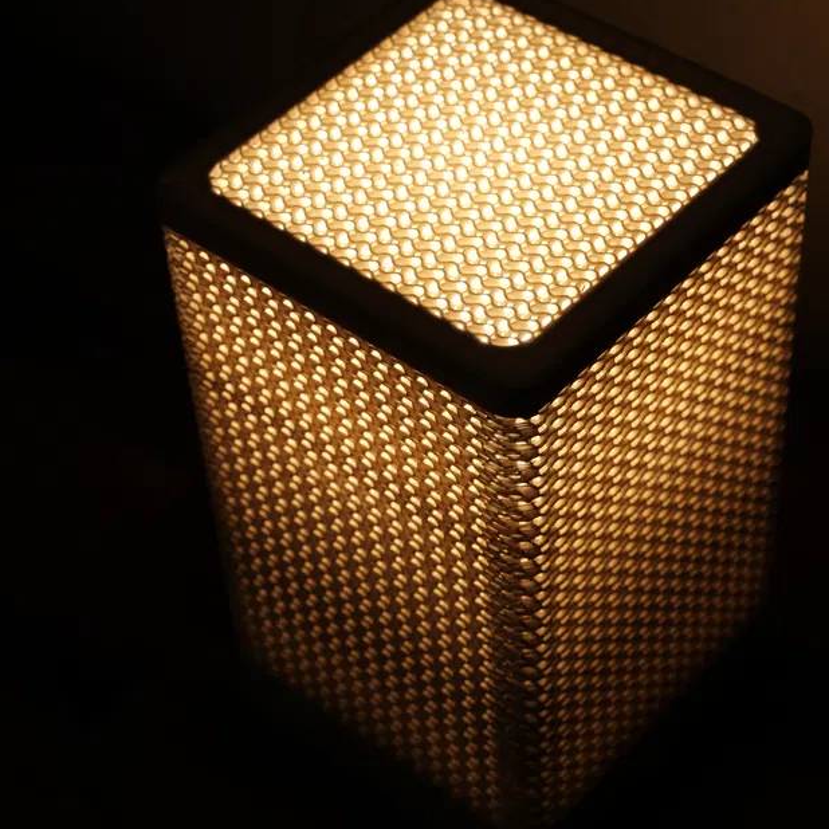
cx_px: 494
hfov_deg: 21.6
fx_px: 2168
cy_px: 412
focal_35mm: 80
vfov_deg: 21.7
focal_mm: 41.4
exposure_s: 1/15
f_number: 8
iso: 200
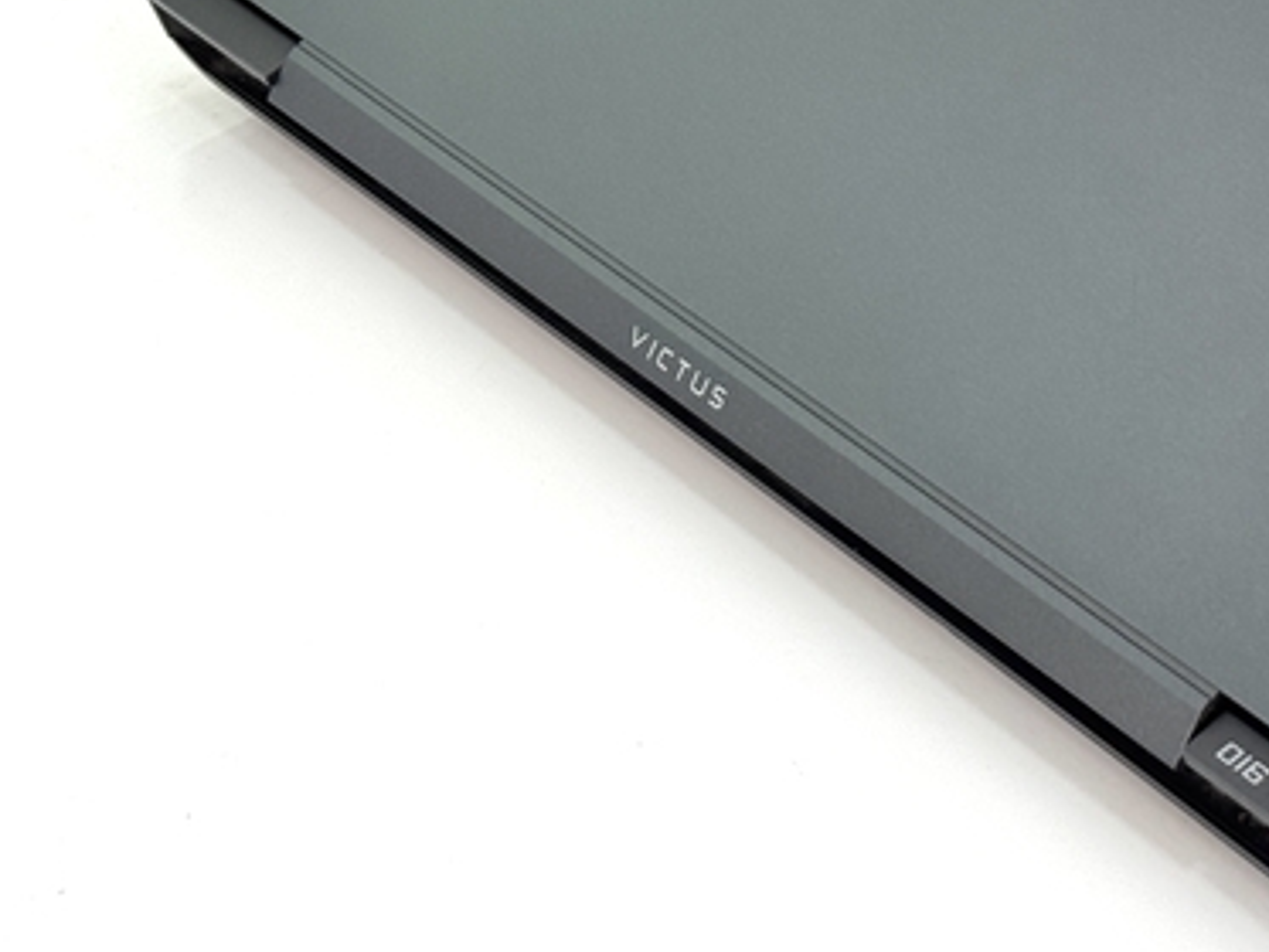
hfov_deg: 18.7
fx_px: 3777
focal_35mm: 103
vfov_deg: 14.1
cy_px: -20
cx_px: 1184
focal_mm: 6.76
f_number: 1.78
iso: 100
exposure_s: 1/155
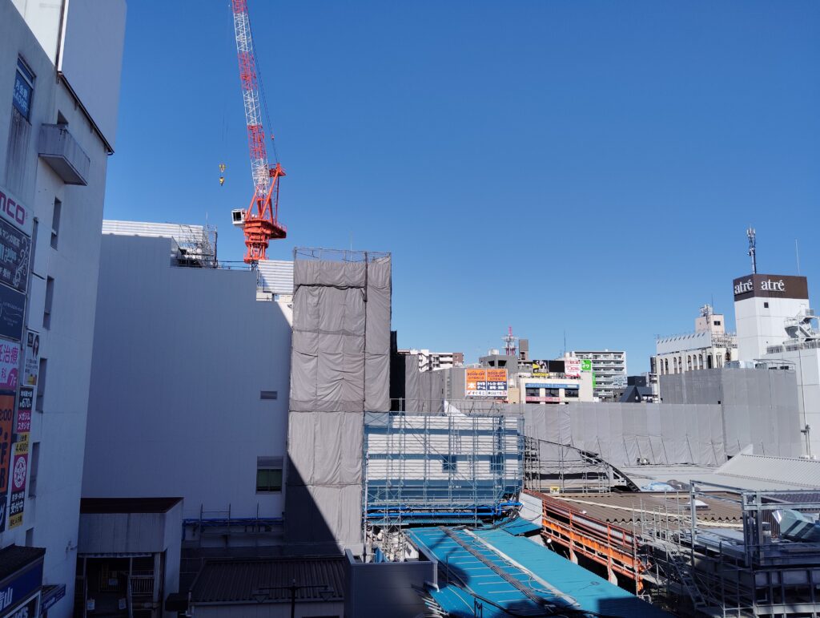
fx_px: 664
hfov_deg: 63.4
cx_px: 410
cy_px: 309
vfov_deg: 49.9
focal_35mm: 28
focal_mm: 4.22
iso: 50
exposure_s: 1/1282
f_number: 1.8
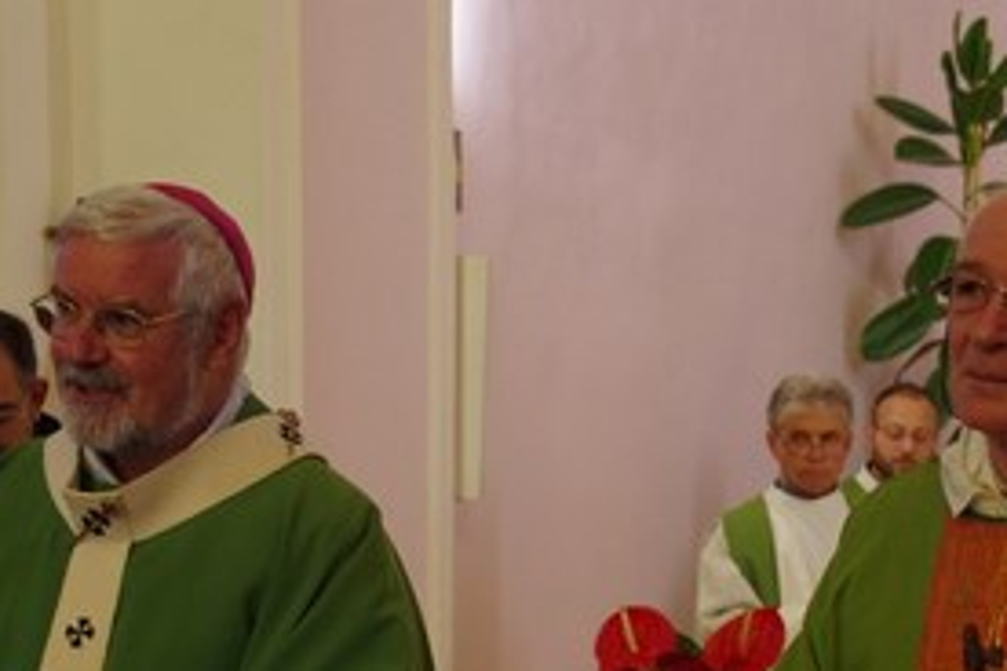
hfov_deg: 17.6
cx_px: 580
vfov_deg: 11.7
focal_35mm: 116
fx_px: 3245
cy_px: 600
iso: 1600
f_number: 6.3
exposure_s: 1/60
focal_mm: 43
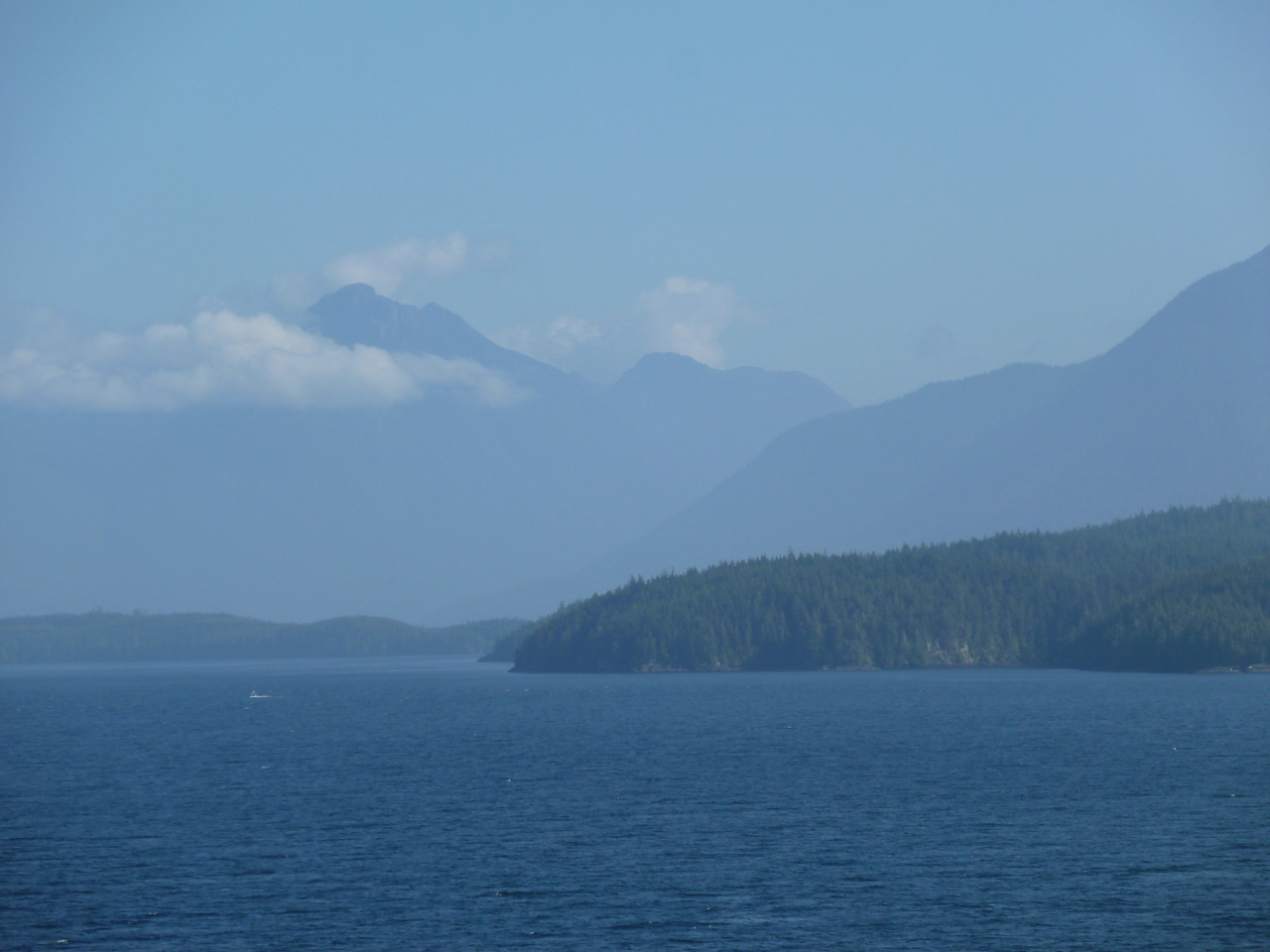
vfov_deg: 10.7
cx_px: 635
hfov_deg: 14.2
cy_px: 476
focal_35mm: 139
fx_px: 5100
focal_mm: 25
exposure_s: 1/320
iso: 80
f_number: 5.5
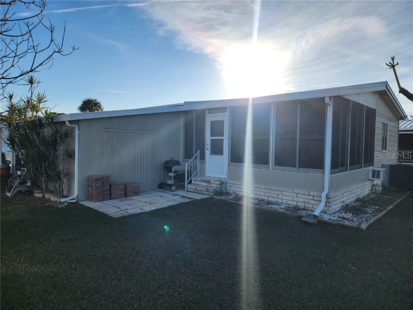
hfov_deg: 73.9
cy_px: 155
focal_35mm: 23
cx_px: 206
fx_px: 274
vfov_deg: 58.9
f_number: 1.8
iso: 12
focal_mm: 6.4
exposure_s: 1/1195
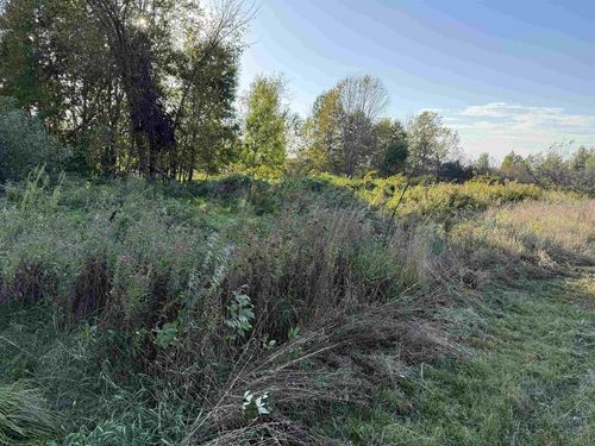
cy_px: 223
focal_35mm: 24
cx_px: 298
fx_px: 413
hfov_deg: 71.6
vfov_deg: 56.8
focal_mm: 6.76
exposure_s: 1/1314
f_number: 1.78
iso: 100
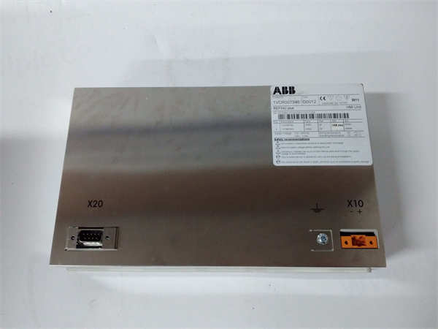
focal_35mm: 27
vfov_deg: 51.4
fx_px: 342
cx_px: 219
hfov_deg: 65.3
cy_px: 164
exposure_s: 1/33
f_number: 2
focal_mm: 3.79
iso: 487
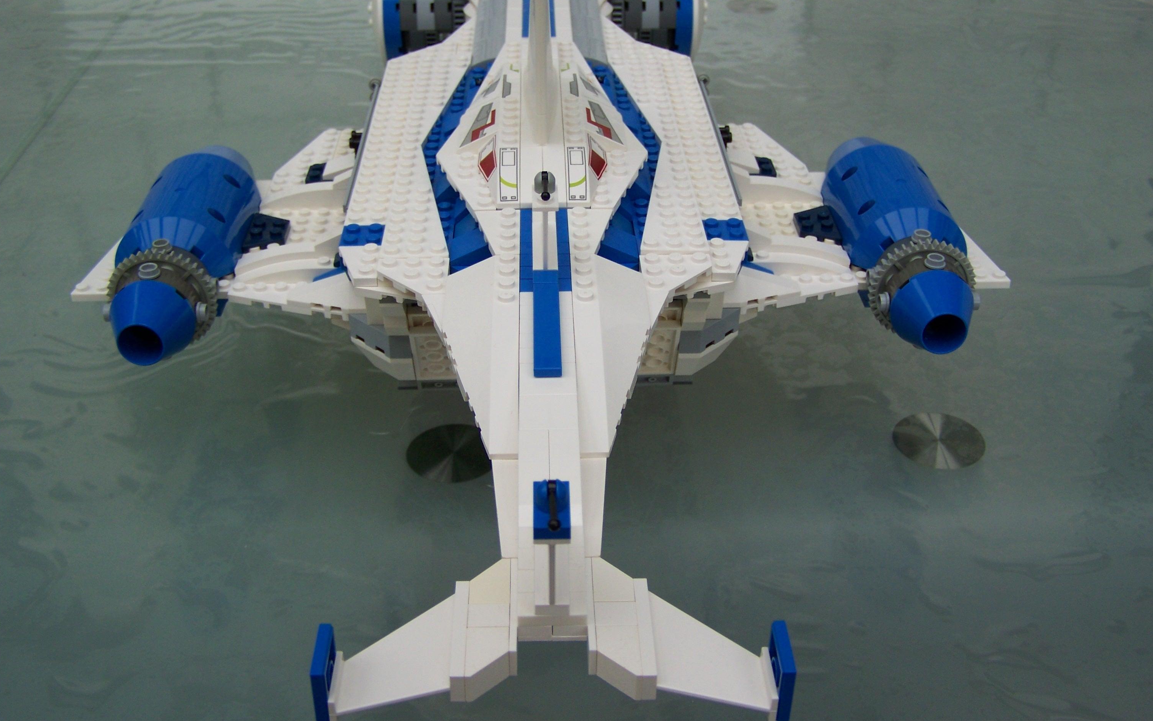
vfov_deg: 31.2
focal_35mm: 41
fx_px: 1288
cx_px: 575
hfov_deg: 48.2
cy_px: 313
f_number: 2.8
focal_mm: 6.3
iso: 64
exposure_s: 1/320
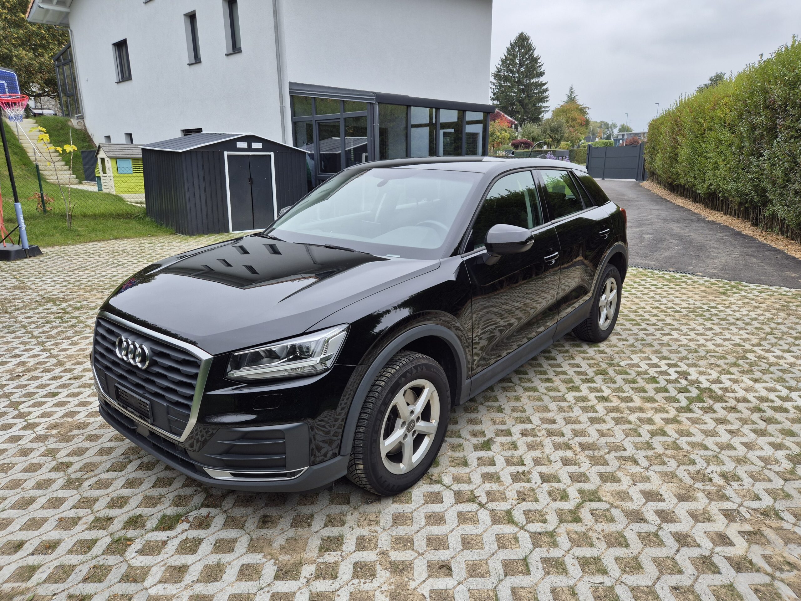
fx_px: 532
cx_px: 400
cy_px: 300
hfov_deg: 73.9
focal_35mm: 23
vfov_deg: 58.9
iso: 25
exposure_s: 1/536
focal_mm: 5.4
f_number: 1.8
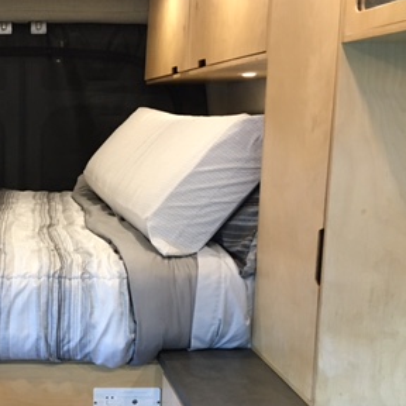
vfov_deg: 29.8
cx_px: 11
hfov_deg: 28.4
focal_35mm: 57
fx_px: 756
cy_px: 271
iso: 160
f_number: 2.2
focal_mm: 4.15
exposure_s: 1/30
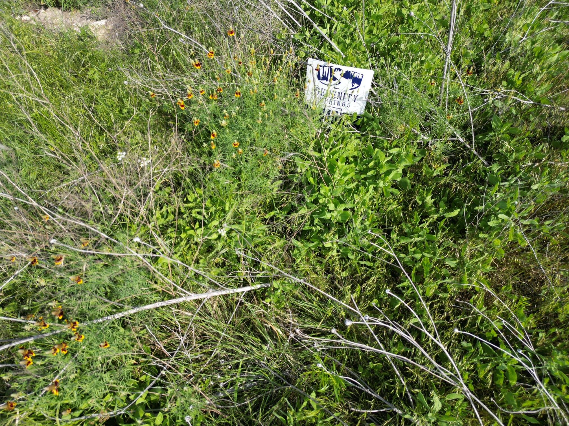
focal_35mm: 24
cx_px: 284
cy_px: 213
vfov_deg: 56.8
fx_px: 394
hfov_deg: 71.6
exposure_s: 1/1500
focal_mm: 6.72
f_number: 1.7
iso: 100
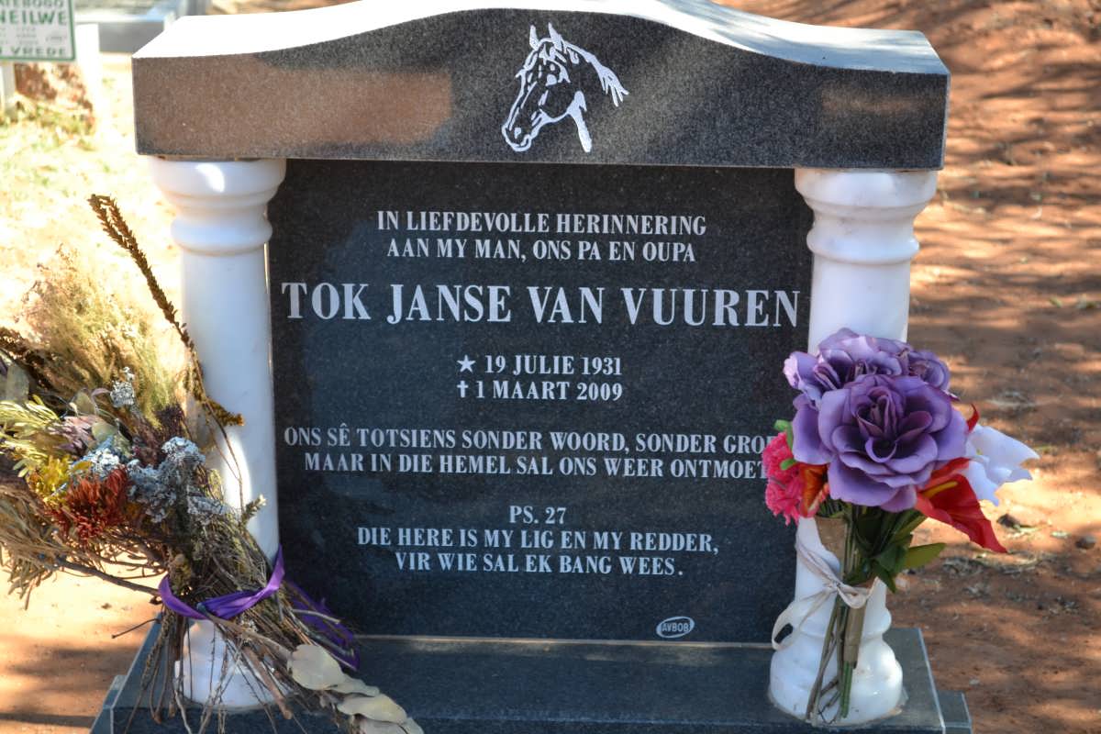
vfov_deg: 18.9
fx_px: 2202
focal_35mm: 72
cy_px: 367
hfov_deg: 28.1
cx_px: 550
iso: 400
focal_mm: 48
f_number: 5.6
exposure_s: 1/60
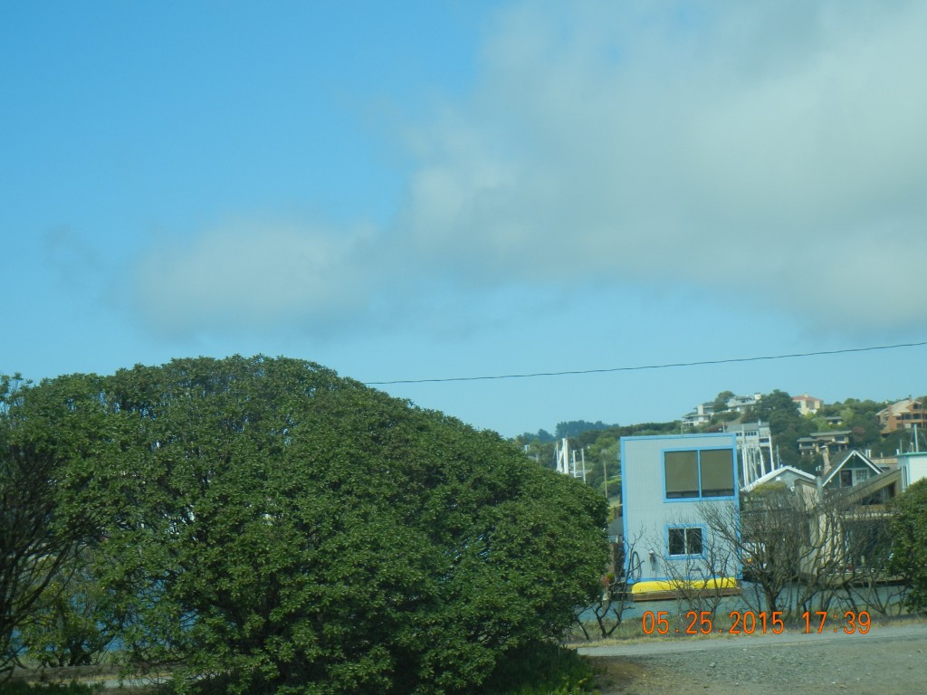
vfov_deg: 14.5
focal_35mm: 102
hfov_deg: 19.3
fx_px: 2732
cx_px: 464
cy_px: 348
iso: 160
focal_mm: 18.3
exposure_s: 1/830
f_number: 4.5
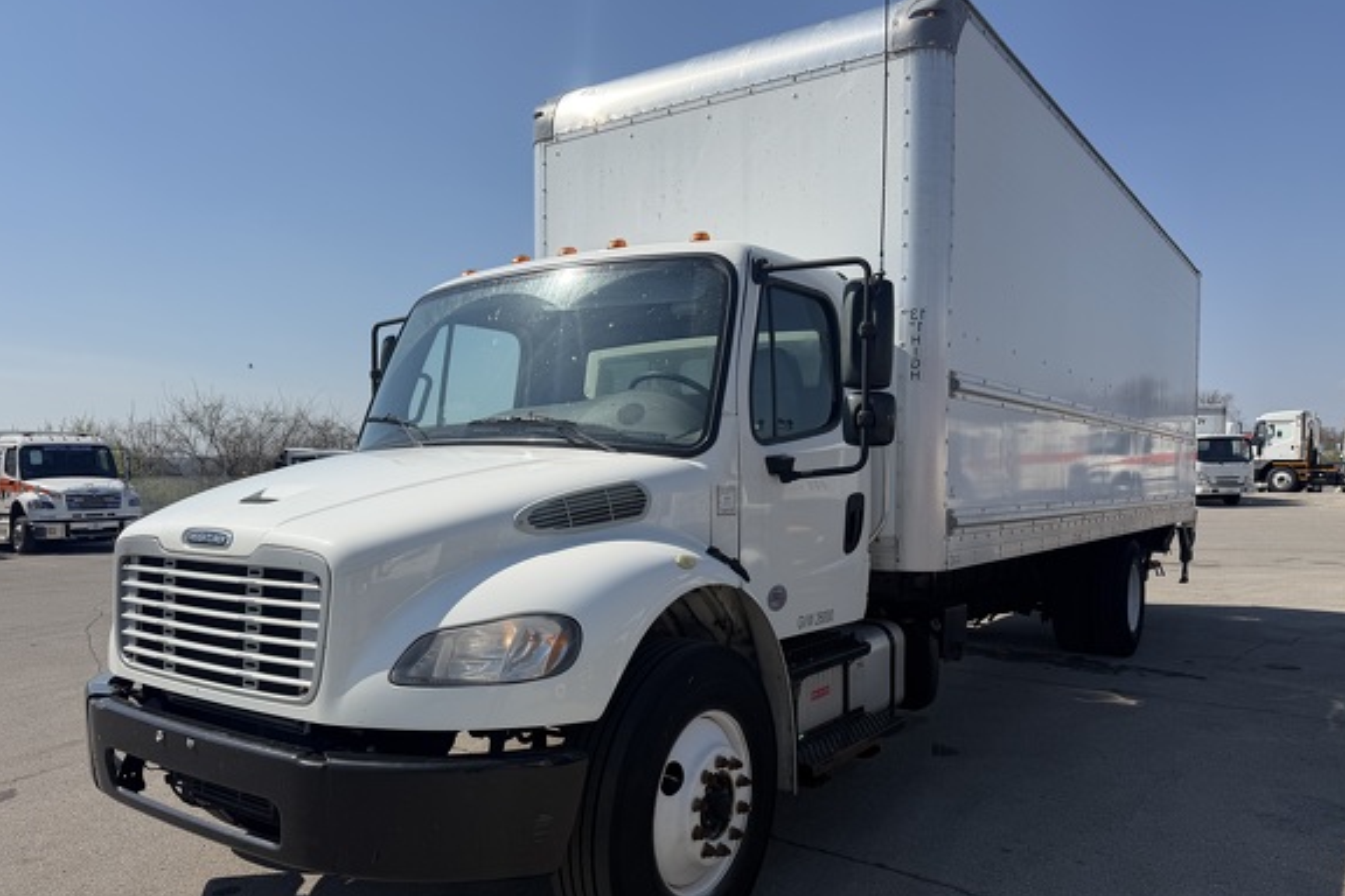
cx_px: 675
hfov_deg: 69.4
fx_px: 971
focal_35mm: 26
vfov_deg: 49.4
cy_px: 511
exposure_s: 1/8130
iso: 80
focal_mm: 6.76
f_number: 1.78
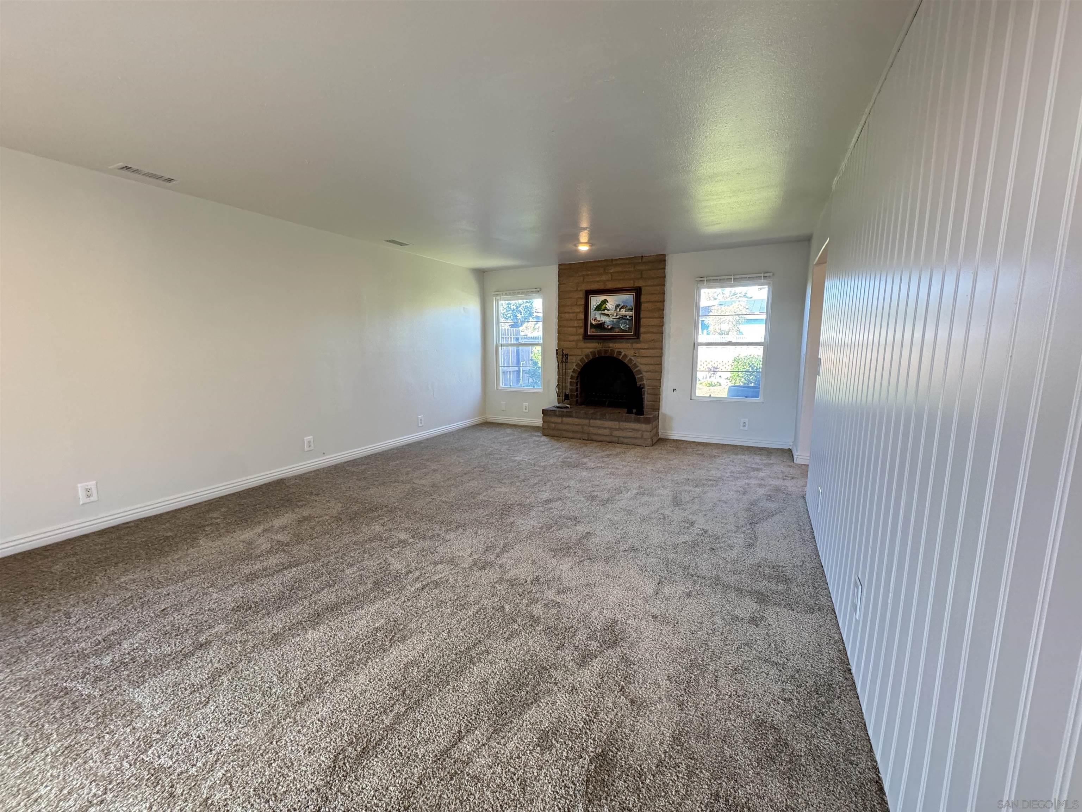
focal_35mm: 14
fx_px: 438
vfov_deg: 85.7
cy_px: 406
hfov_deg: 102.1
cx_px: 541
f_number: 2.2
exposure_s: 1/60
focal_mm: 2.22
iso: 250
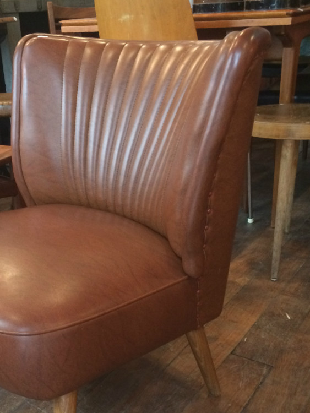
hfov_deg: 29.8
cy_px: 264
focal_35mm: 48
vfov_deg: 39.3
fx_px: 573
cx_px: 80
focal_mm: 4.12
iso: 320
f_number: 2.2
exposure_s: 1/17
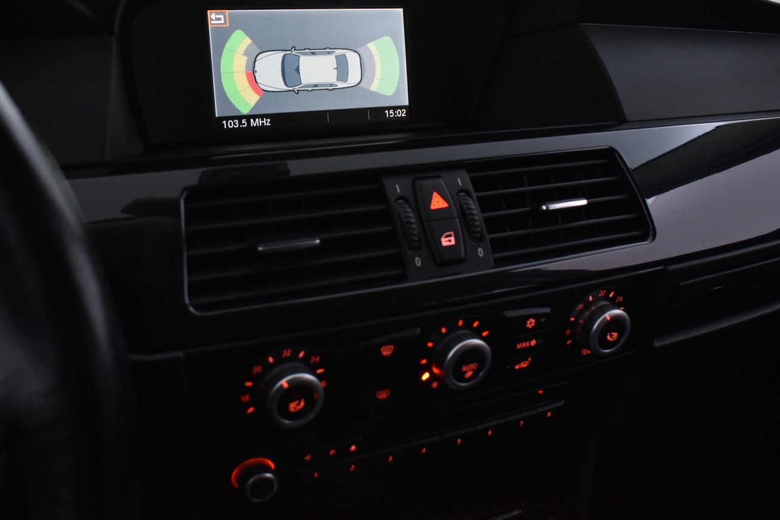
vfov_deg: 35.0
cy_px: 228
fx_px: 823
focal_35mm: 38
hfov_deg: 50.5
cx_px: 332
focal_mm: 20
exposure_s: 1/25
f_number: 5
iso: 1250
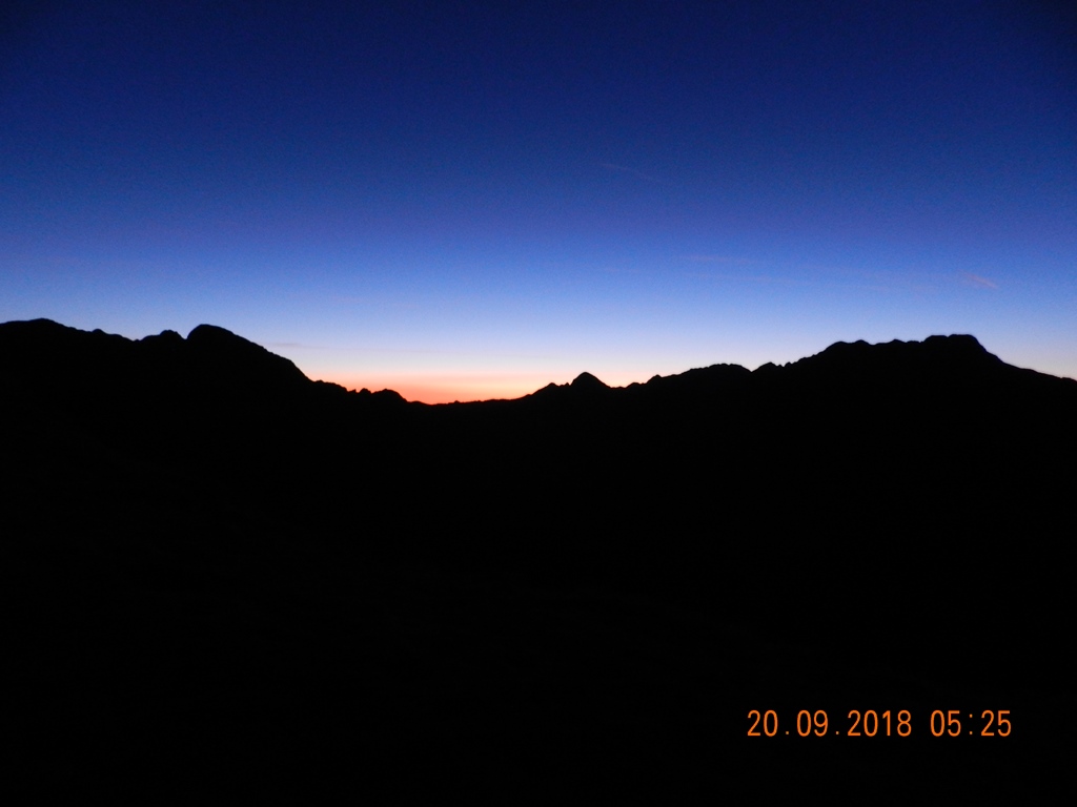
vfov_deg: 58.9
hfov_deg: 73.9
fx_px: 716
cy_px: 404
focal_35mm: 23
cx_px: 538
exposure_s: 1/5
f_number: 3.4
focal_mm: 4
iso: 400
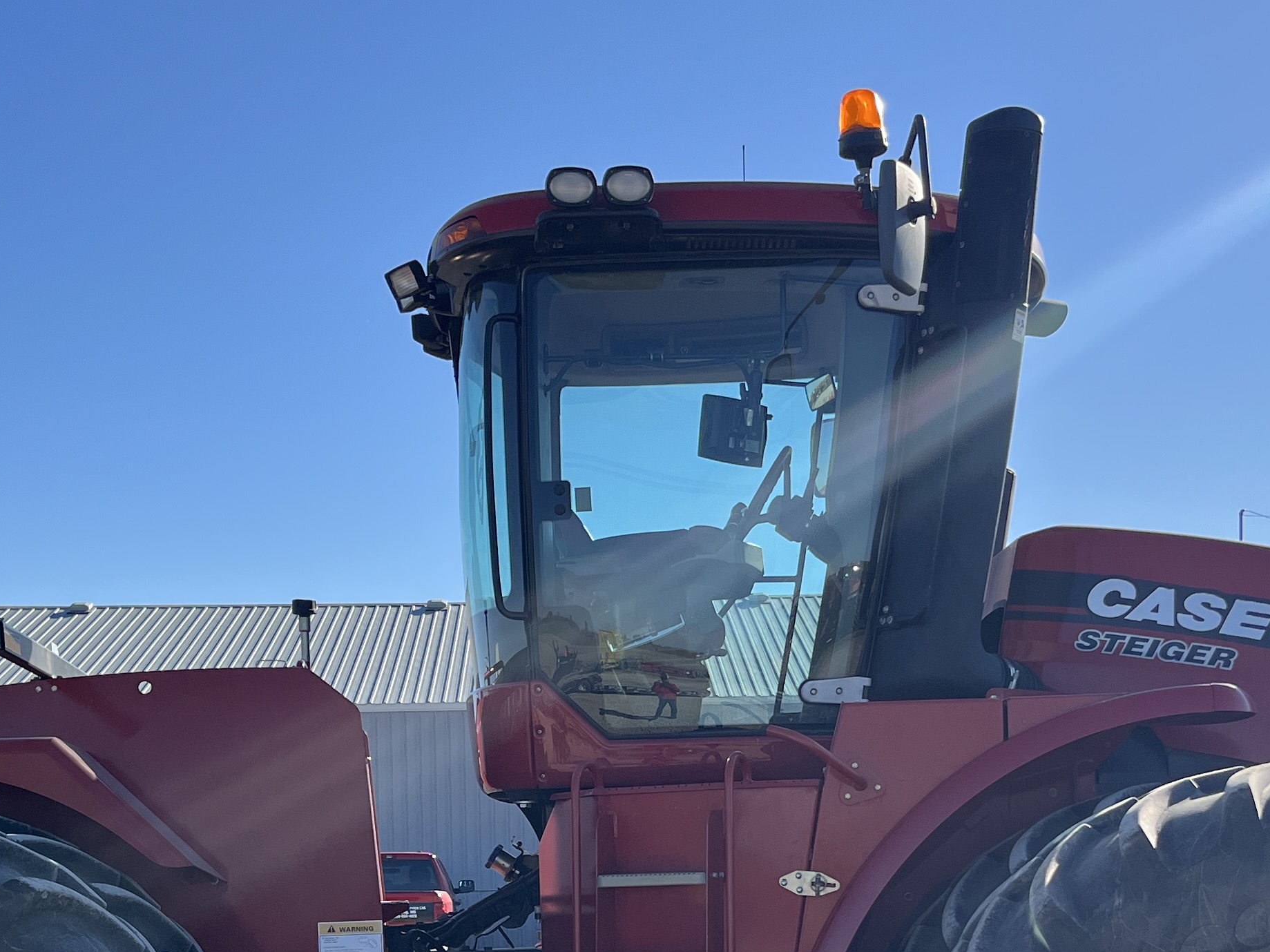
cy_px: 866
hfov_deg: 33.8
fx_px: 2091
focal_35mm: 57
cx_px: 675
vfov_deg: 24.9
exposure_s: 1/3521
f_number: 1.6
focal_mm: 5.1
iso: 50
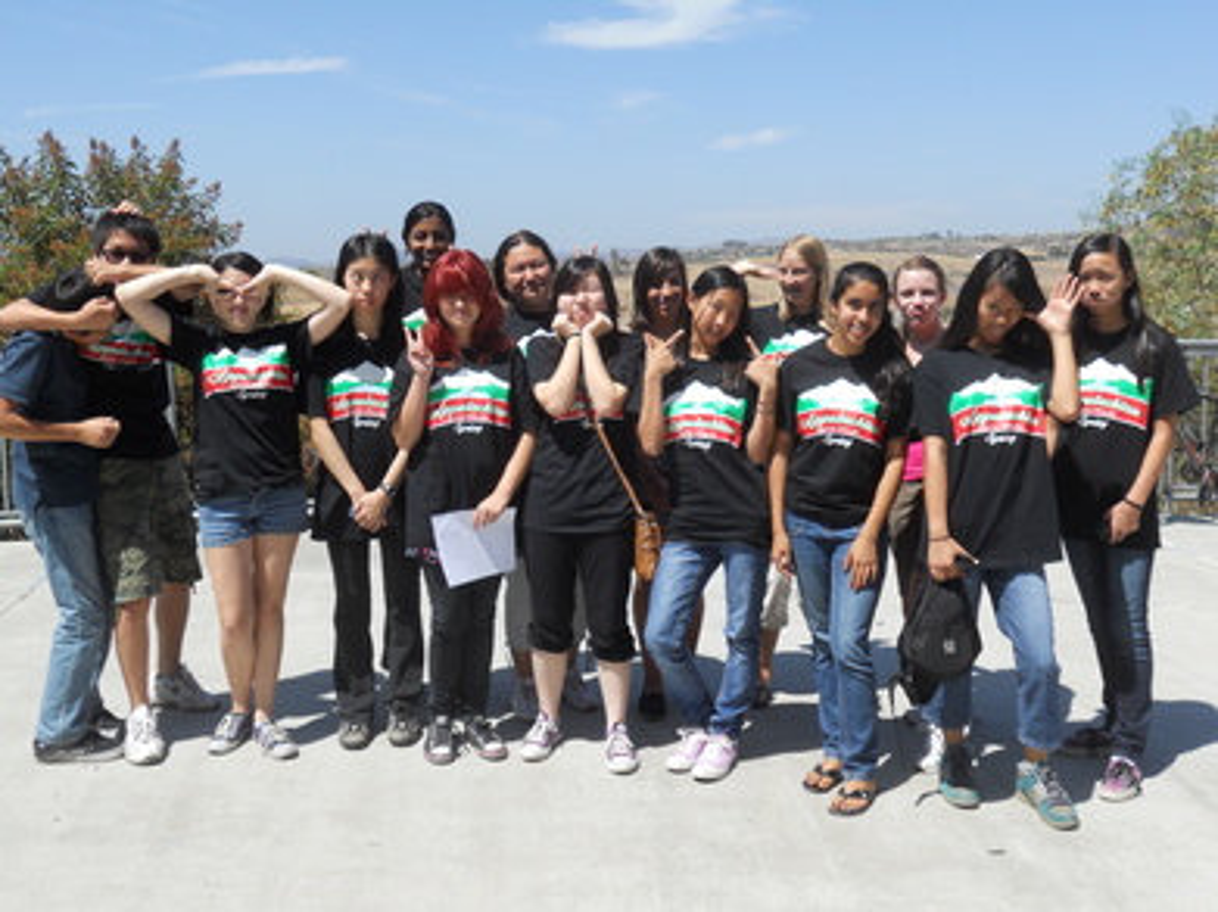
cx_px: 609
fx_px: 1337
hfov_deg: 49.0
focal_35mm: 38
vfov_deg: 37.7
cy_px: 456
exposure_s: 1/640
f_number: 3.9
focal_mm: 6.9
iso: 80
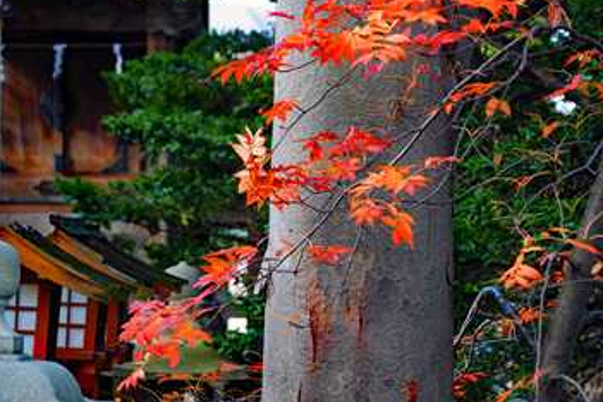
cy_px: 207
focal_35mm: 179
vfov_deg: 7.7
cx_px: 287
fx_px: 2998
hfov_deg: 11.5
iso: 1000
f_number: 6.3
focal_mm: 157
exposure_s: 1/160
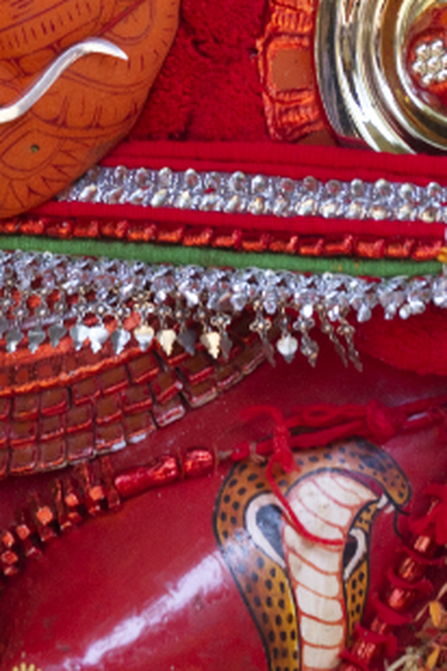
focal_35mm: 326
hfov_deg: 4.2
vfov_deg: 6.3
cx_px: -51
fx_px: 6071
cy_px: 280
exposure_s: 1/500
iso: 1600
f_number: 5.6
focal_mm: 74.4
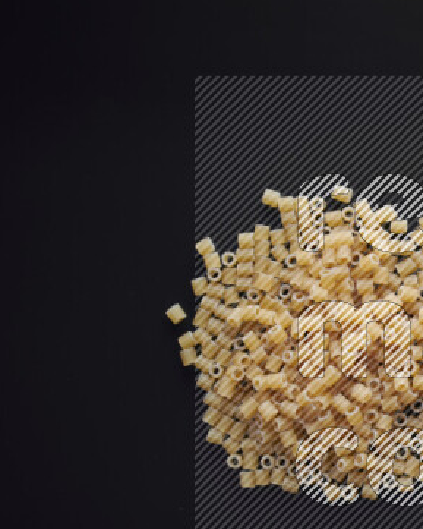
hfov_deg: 14.2
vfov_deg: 18.4
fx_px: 1627
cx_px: 559
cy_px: 328
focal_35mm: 104
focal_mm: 50
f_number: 8
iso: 100
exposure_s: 1/100
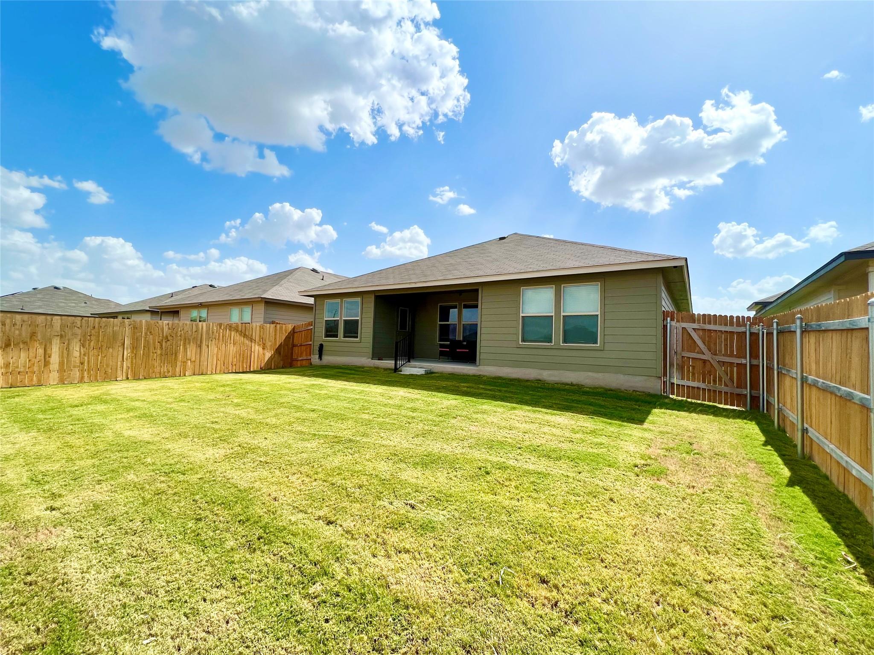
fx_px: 328
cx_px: 437
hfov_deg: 106.2
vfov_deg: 89.9
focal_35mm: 13
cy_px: 328
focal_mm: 1.57
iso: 32
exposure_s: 1/2179
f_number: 1.8
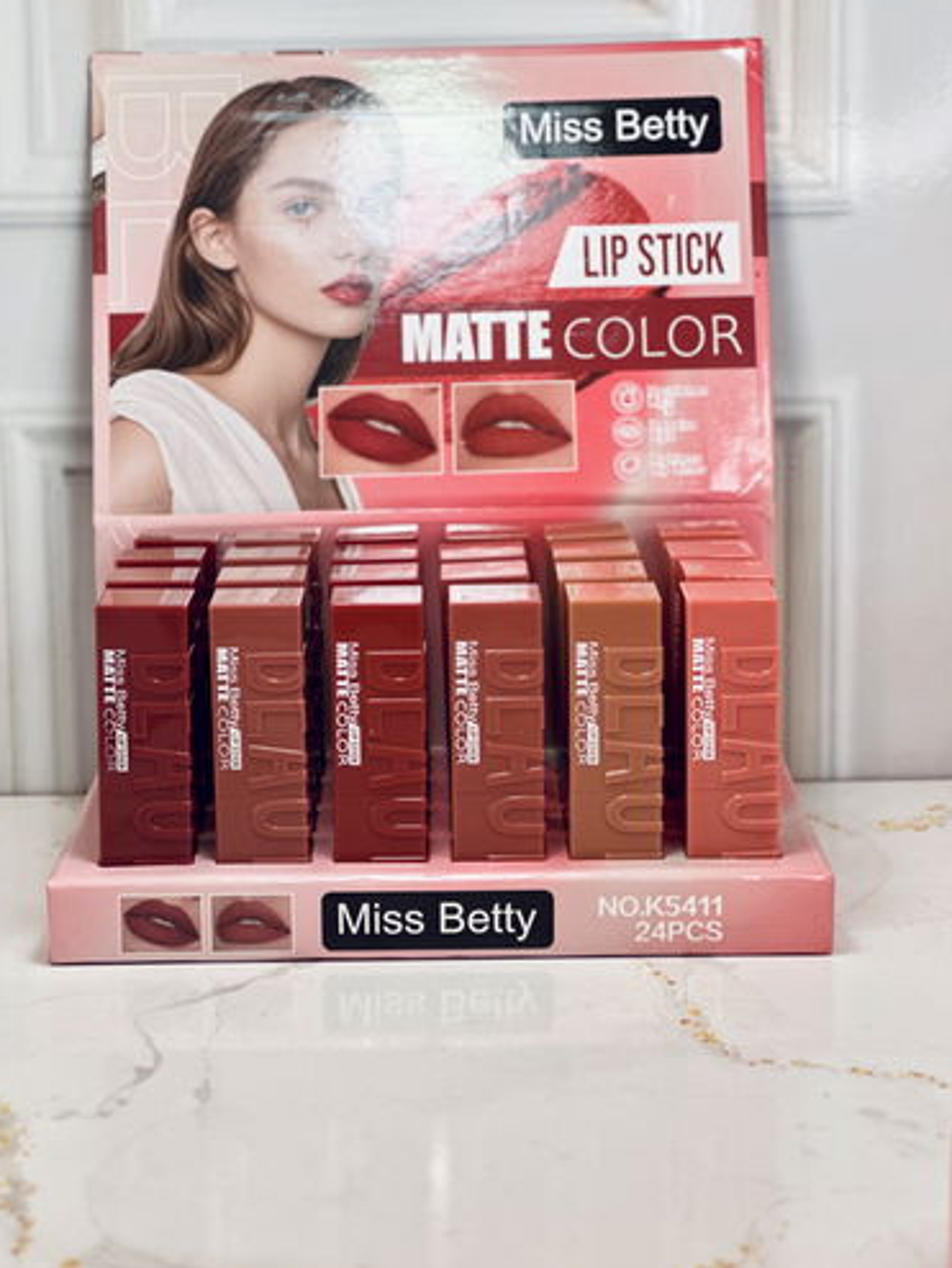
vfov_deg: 23.5
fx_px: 3041
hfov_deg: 17.8
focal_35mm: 83
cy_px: 633
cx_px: 441
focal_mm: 9
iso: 80
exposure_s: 1/100
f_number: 2.8
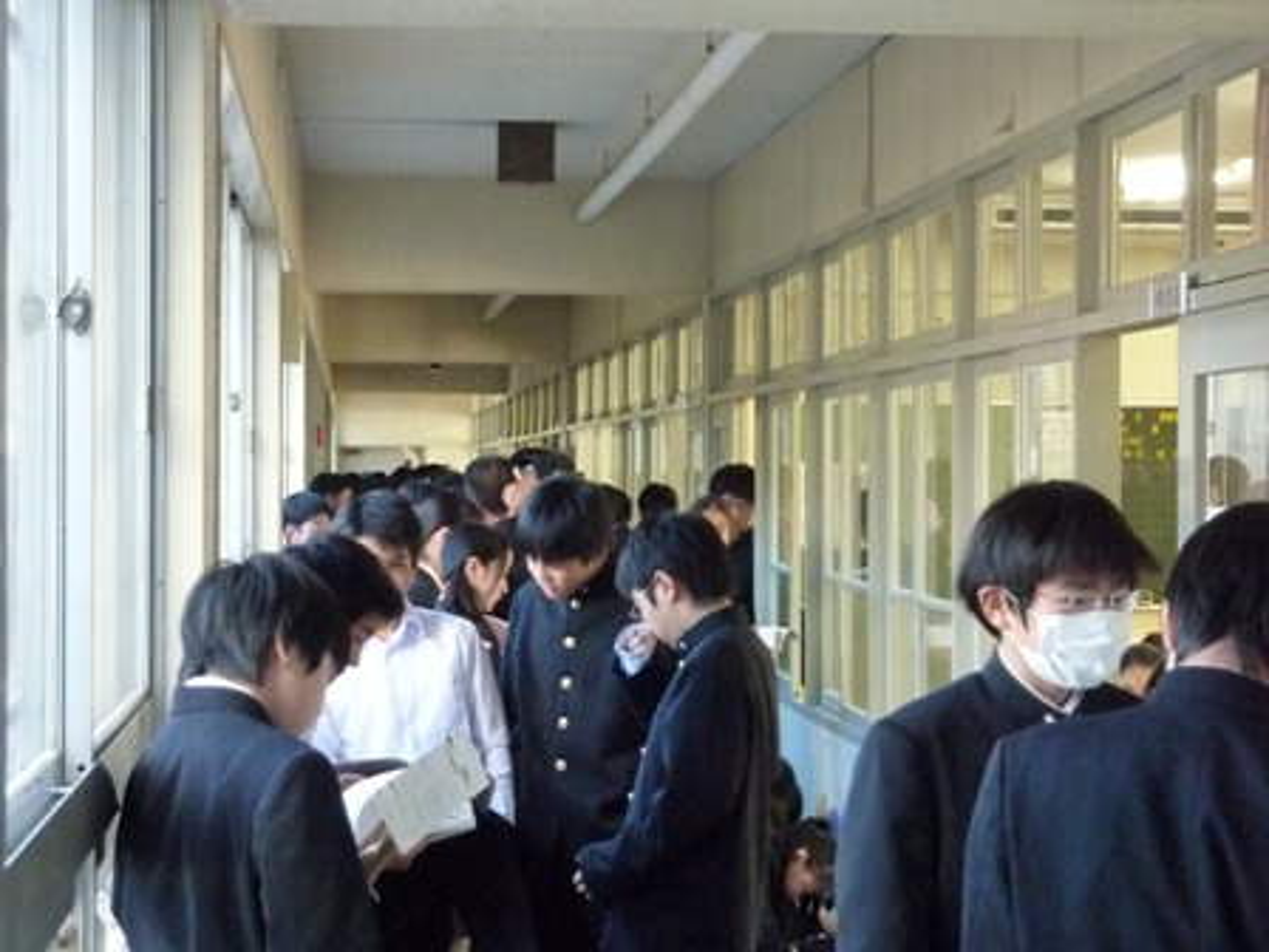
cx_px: 634
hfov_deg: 23.6
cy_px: 476
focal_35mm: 83
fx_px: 3043
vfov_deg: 17.8
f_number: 4.2
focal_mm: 13.7
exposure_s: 1/100
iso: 2500
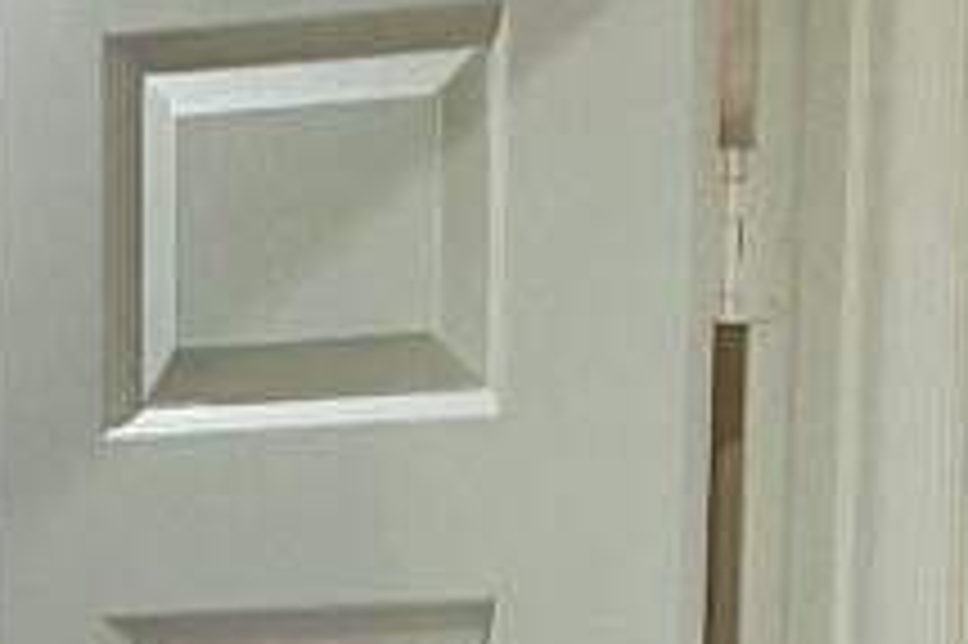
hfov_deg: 7.3
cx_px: 149
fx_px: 7550
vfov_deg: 4.5
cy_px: 2405
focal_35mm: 281
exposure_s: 1/60
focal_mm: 3
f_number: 1.8
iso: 40
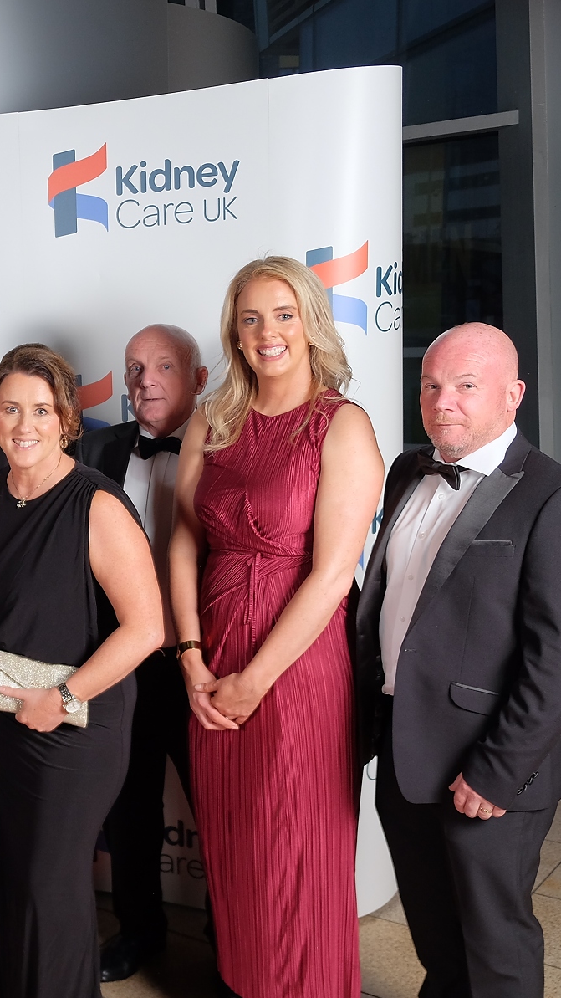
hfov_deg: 22.5
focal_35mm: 49
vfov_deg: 42.1
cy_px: 501
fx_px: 1296
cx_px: -116
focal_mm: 20.5
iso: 400
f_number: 3.6
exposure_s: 1/180
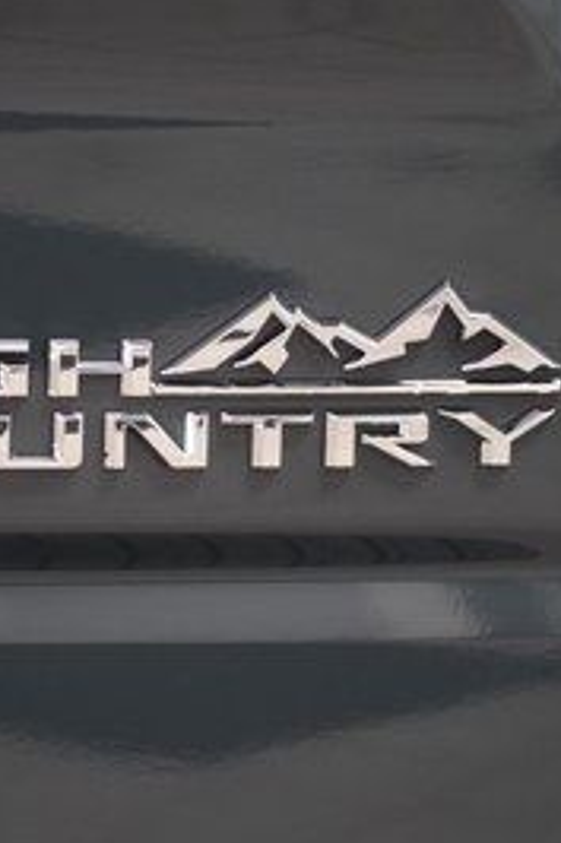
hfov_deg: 5.4
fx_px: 5921
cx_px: 139
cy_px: 404
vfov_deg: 8.1
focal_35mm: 253
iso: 1600
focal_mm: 70
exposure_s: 1/60
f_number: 2.8
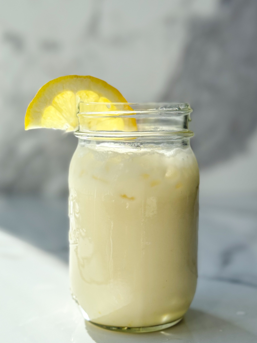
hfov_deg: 30.3
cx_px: 128
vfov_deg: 39.7
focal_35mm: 48
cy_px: 172
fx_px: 475
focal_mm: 6.76
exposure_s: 1/1200
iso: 64
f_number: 1.8
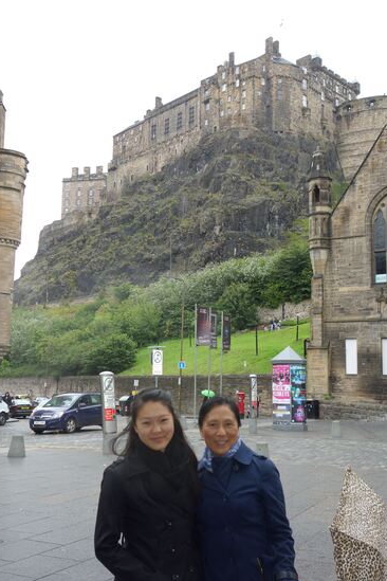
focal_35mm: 40
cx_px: 195
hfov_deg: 33.4
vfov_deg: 48.5
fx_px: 645
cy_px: 296
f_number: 2.8
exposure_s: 1/100
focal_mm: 13.58
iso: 125
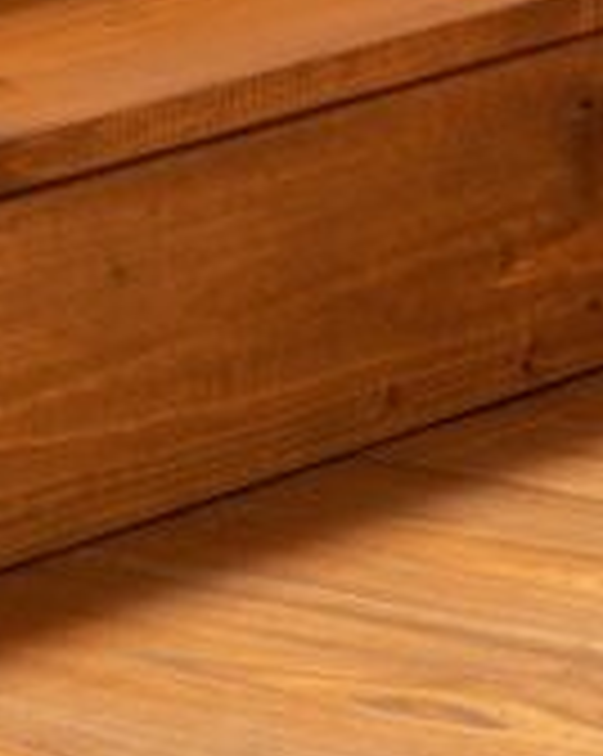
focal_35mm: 315
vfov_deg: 6.0
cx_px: 1904
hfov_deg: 4.7
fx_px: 7040
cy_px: -623
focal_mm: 55
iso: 500
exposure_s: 1/125
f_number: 4.5
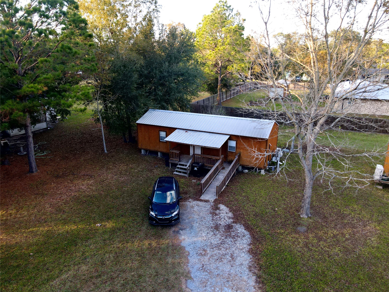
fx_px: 270
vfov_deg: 56.8
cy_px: 146
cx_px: 194
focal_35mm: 24
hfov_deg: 71.6
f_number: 2.8
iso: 100
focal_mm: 4.5
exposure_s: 1/4
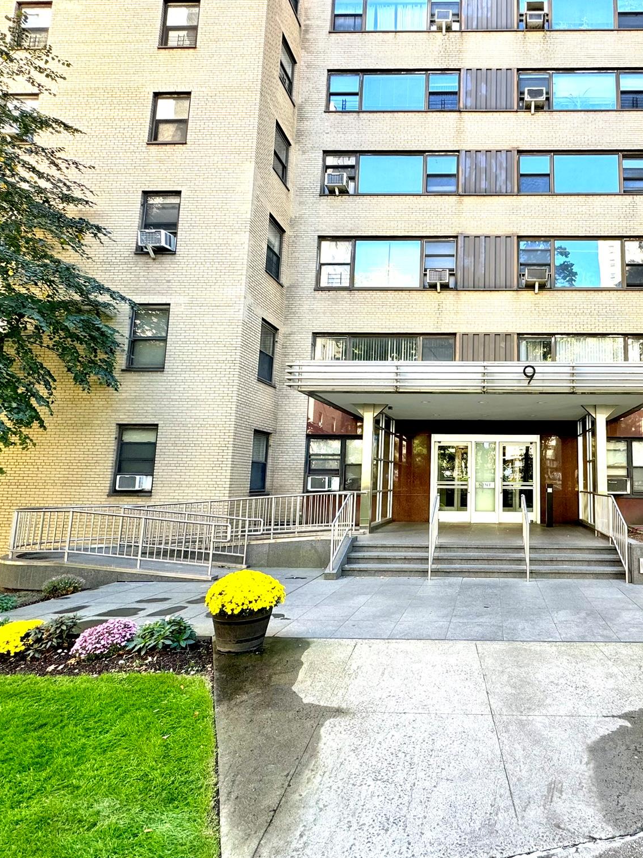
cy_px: 427
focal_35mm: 19
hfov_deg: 64.4
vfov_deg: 84.7
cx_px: 486
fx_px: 471
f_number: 2.2
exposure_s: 1/99
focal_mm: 2.22
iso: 50
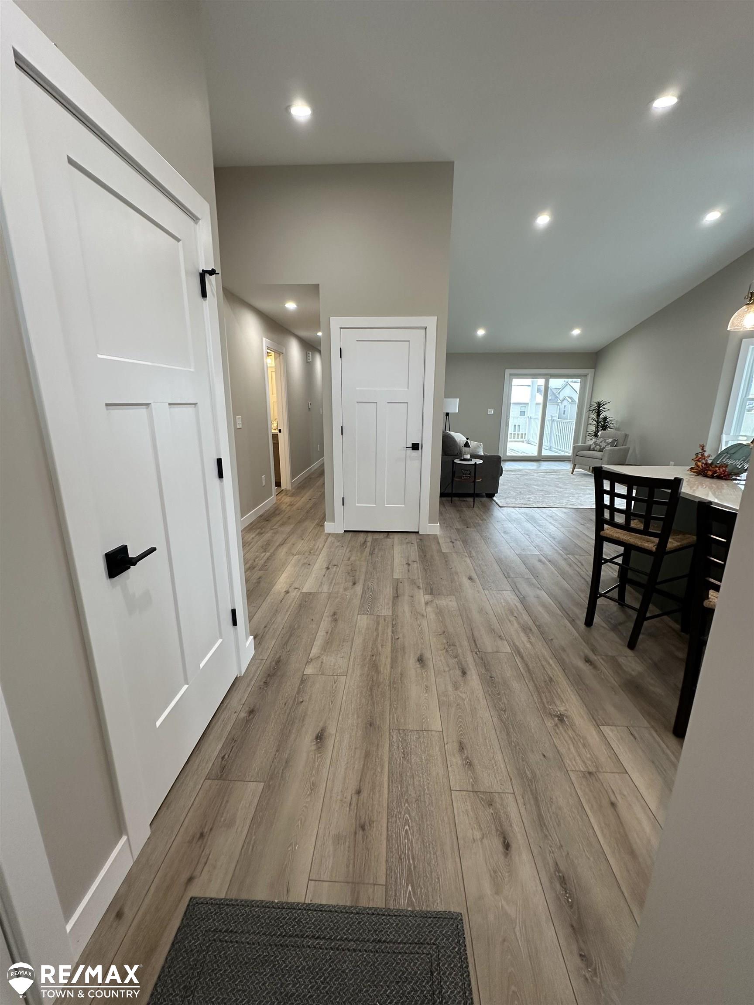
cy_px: 502
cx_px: 377
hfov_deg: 85.7
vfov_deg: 102.1
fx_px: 407
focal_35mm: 14
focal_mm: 2.22
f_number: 2.2
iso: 160
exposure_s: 1/120
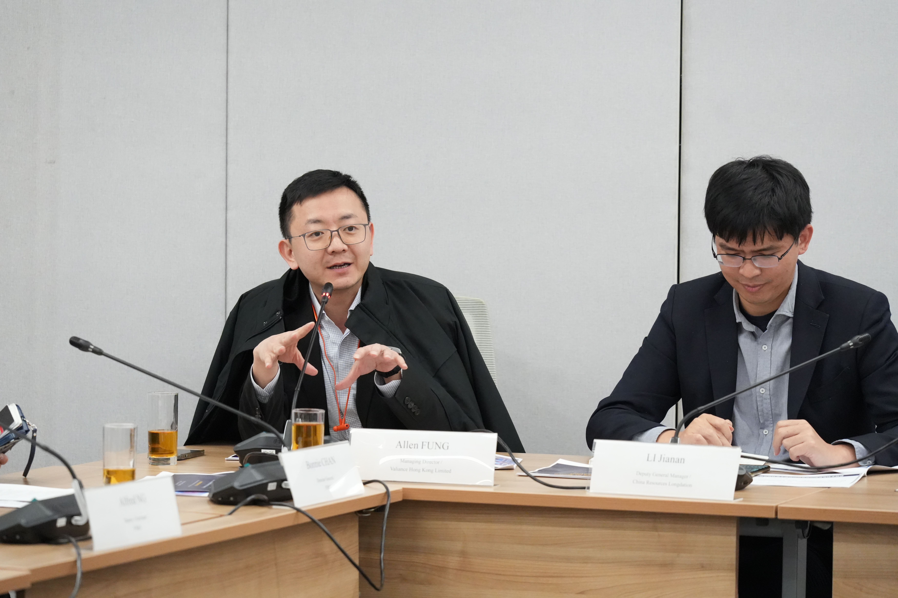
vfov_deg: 8.5
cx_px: 449
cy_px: 299
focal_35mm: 161
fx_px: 4016
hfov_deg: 12.8
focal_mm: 161
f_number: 4.5
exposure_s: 1/200
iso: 10000
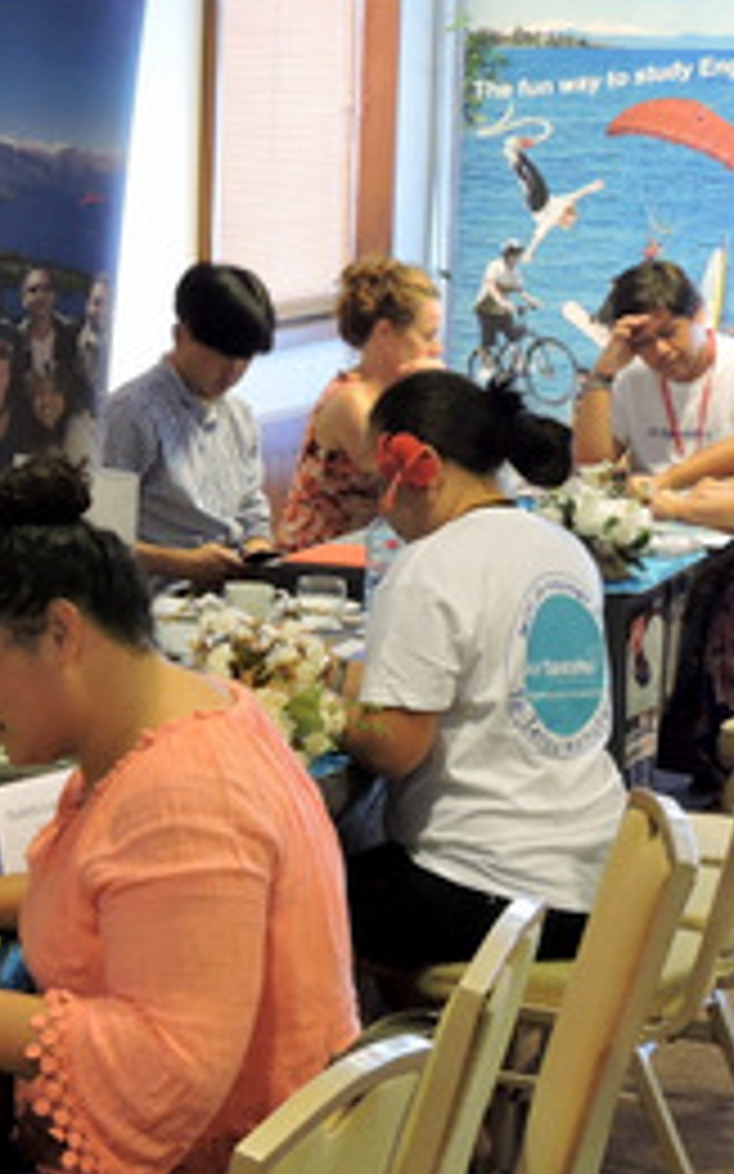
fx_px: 4035
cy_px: 740
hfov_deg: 10.2
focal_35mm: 126
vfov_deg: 16.5
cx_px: -140
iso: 400
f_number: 4
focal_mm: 9
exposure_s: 1/13
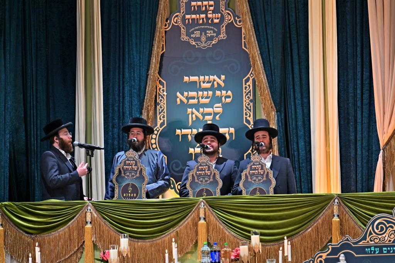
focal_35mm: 300
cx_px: 198
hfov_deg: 6.9
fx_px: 3290
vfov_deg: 4.6
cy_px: 132
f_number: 2.8
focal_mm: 200
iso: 500
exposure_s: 1/250
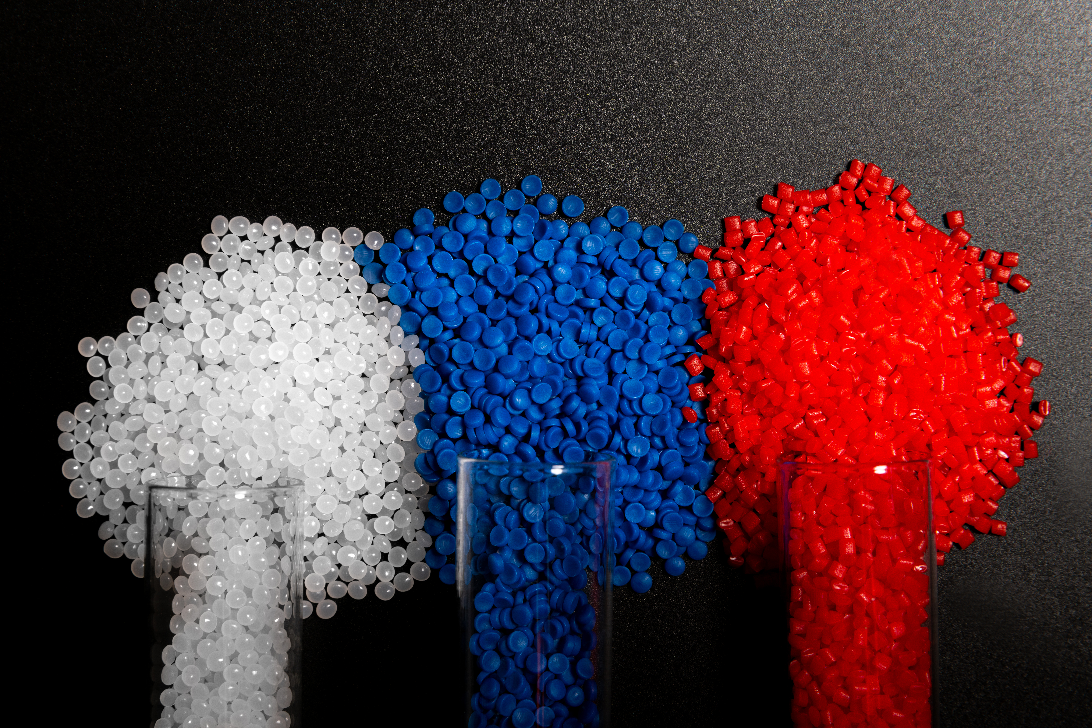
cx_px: 546
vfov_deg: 19.5
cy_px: 364
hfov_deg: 28.8
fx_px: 2123
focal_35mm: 70
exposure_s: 1/320
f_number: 8
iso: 100
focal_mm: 70
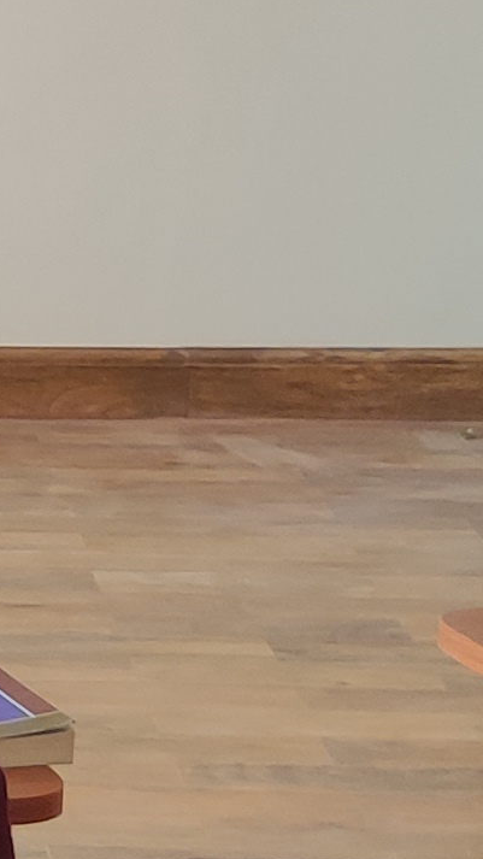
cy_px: 583
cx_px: -1242
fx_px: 4030
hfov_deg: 6.0
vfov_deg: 12.1
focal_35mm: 177
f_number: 1.79
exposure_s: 1/100
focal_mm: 4.7
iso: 221
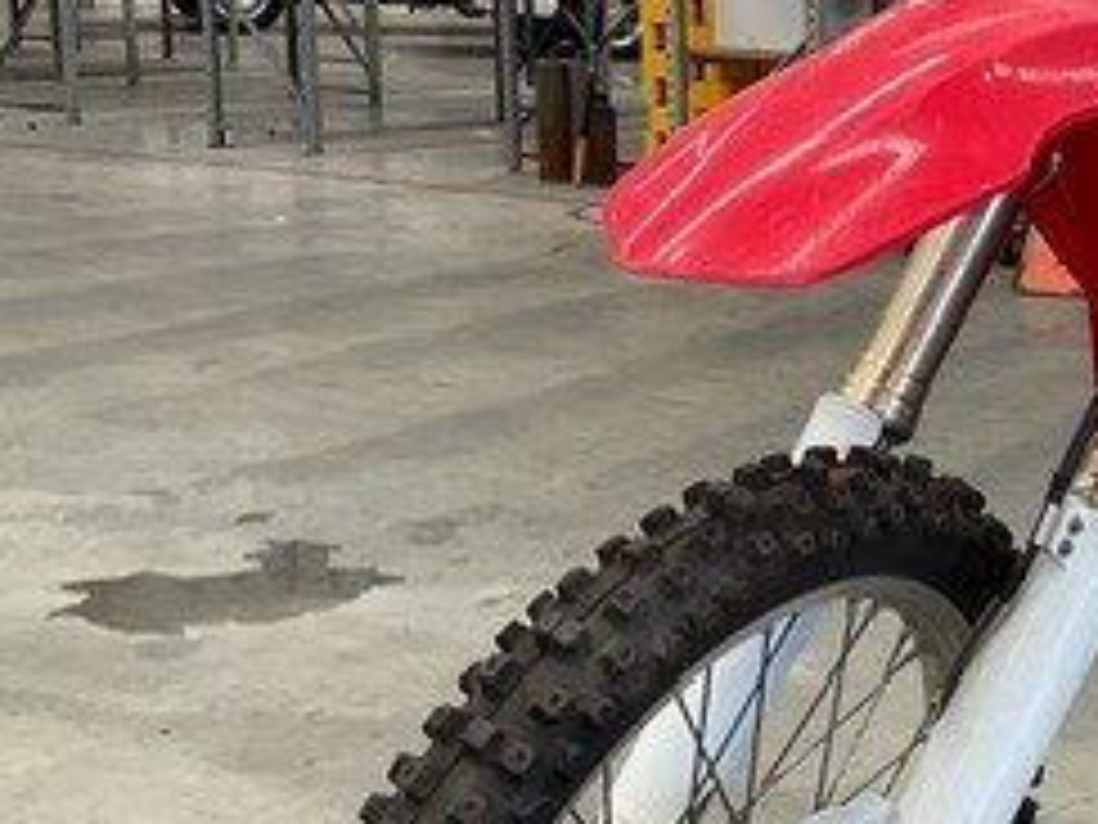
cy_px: 500
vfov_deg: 19.4
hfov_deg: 23.6
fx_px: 2411
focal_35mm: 76
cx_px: 1292
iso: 40
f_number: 1.8
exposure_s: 1/100
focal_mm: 3
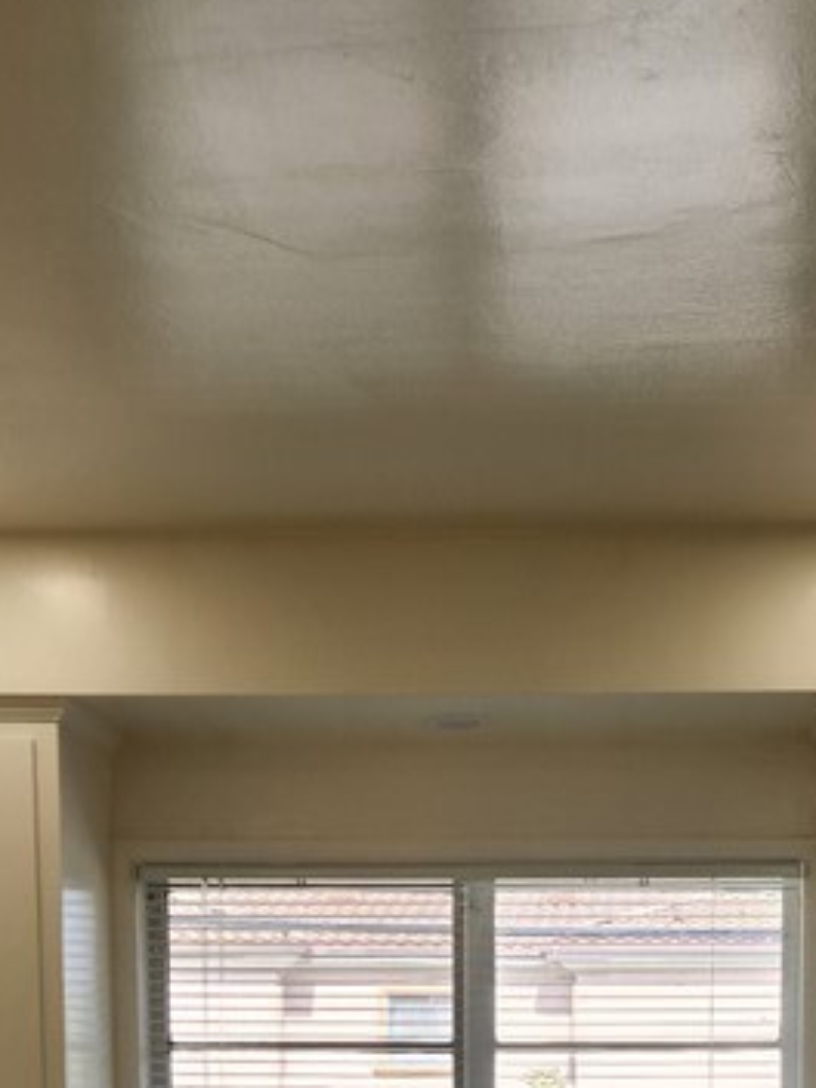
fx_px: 2106
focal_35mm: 67
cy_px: 1289
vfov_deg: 26.0
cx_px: 566
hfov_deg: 21.8
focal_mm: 5.4
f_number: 1.8
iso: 20
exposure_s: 1/123
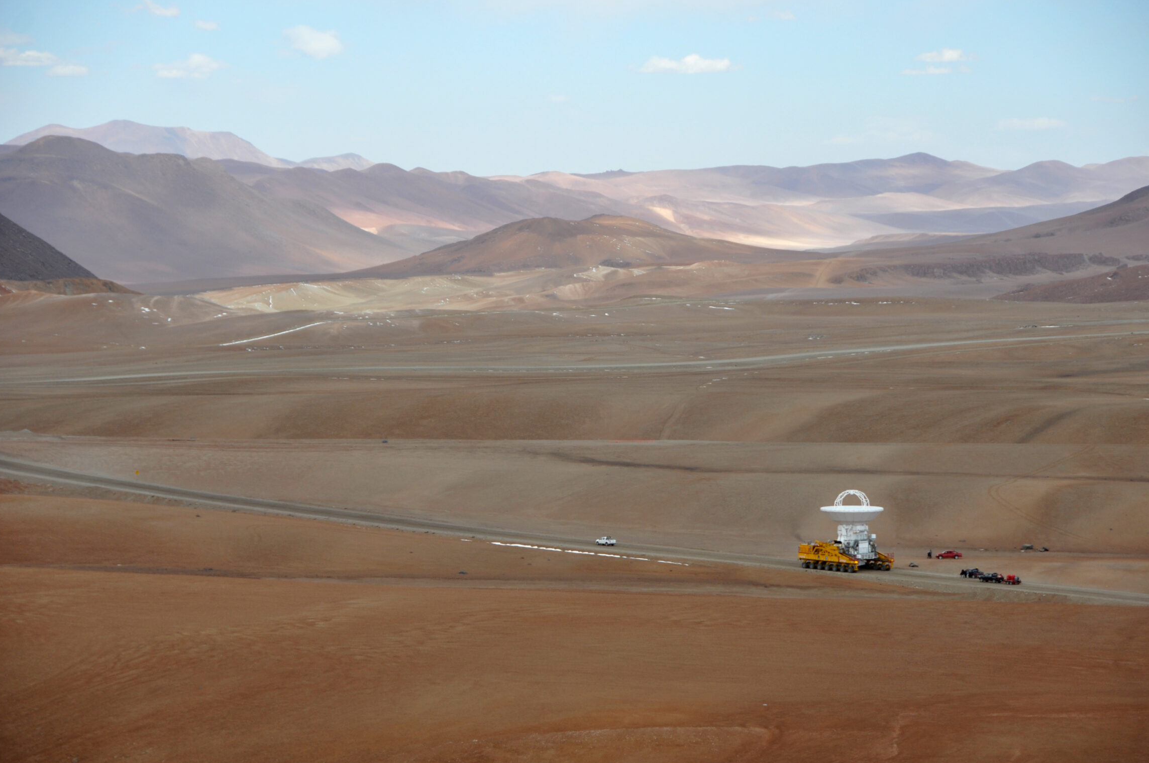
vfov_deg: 9.2
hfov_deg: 13.7
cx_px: 591
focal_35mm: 150
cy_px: 367
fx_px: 4767
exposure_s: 1/400
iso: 320
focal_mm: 95
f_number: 5.3
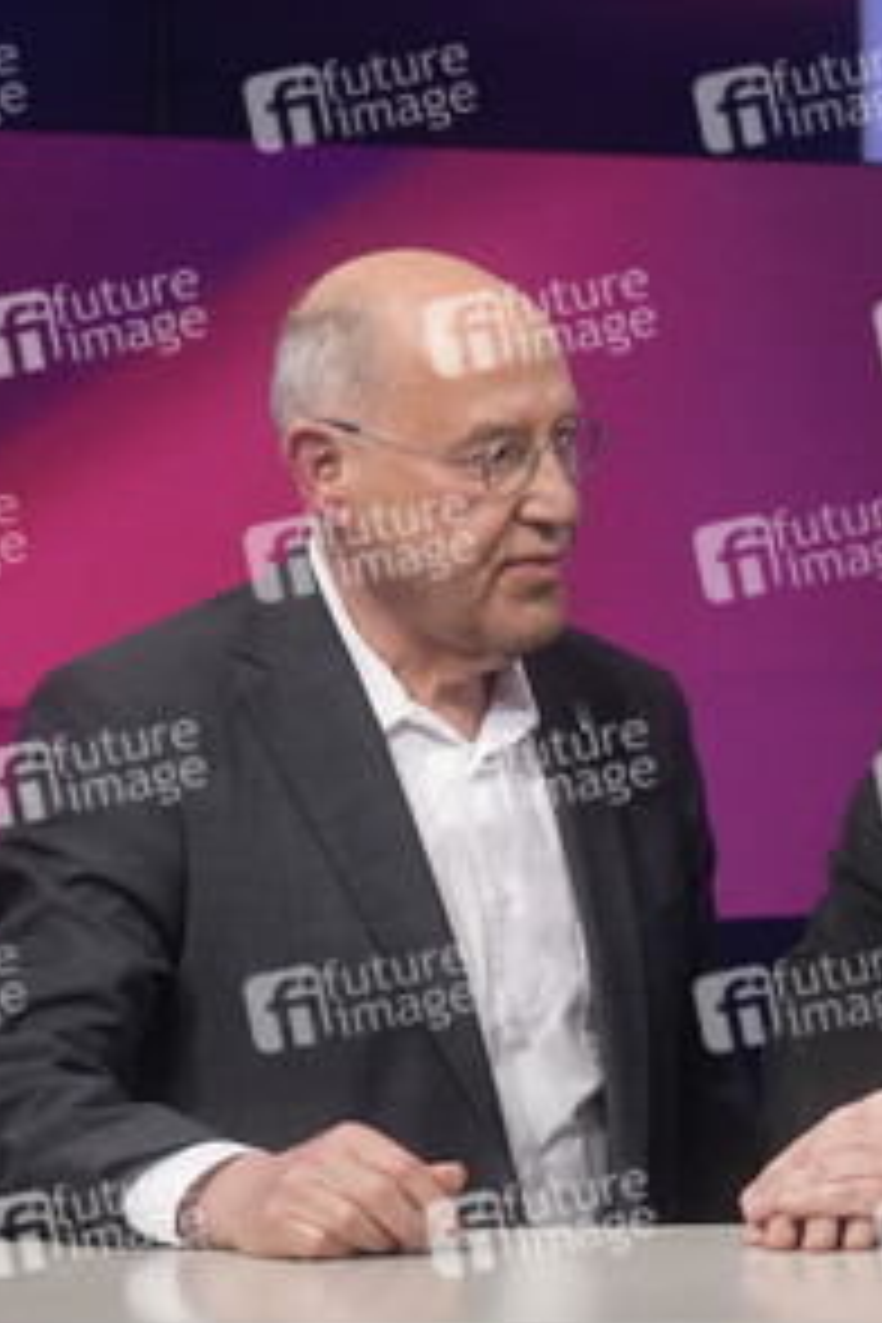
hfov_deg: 19.2
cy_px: 662
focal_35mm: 69
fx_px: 2536
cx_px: 871
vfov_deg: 29.2
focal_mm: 30
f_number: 2.2
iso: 640
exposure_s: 1/250
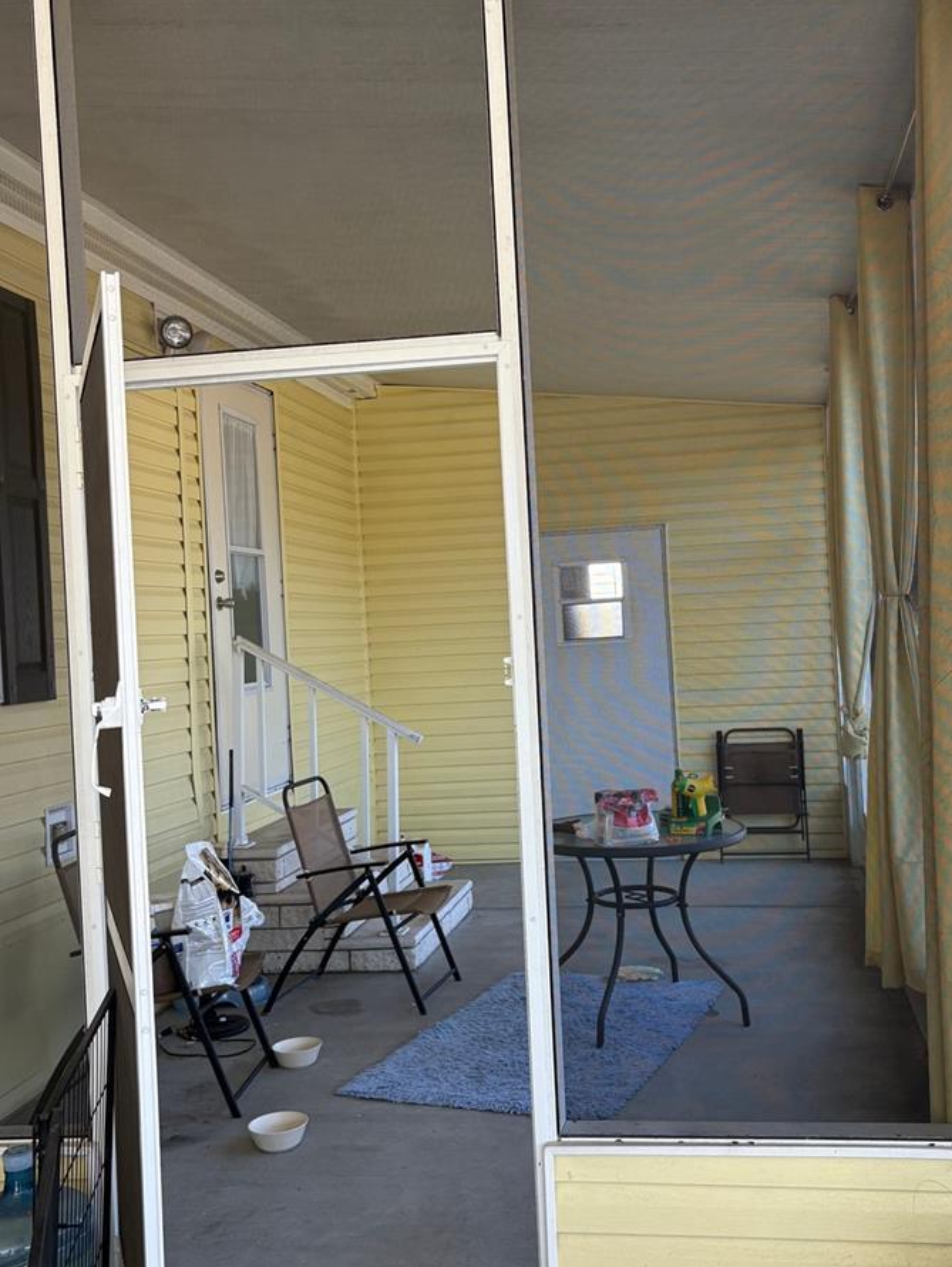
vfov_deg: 52.6
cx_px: 572
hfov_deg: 40.5
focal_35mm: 35
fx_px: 1282
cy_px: 623
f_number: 1.6
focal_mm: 5.96
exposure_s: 1/407
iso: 64
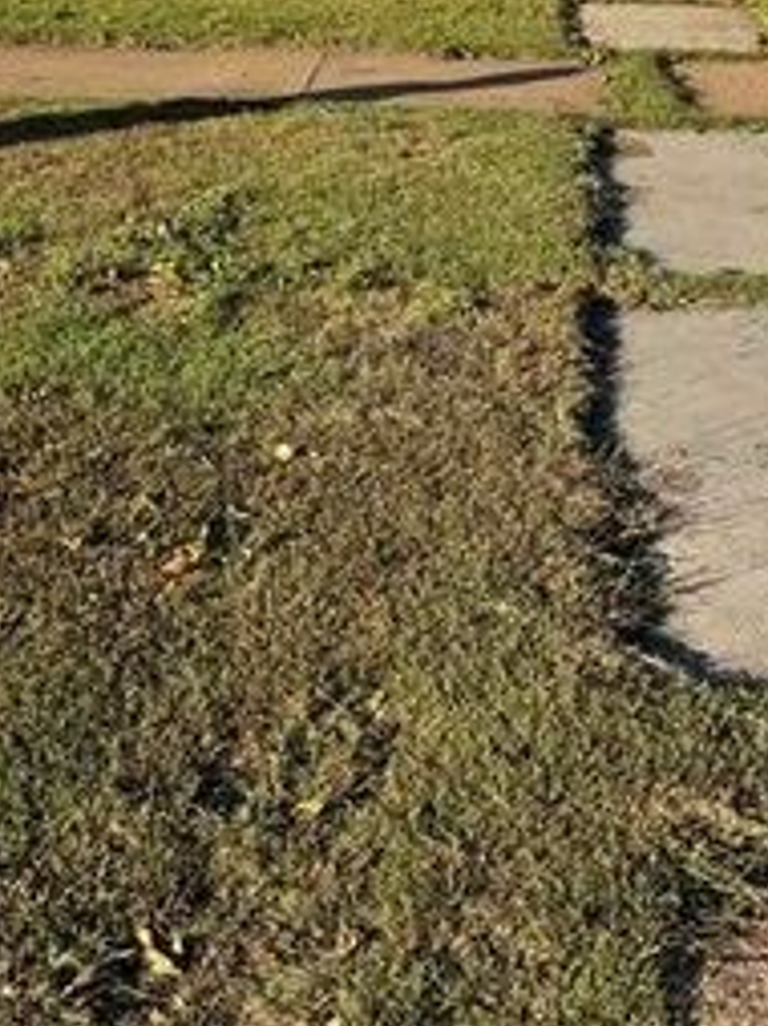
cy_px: -115
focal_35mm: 63
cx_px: 643
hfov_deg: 22.8
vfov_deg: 27.9
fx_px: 1867
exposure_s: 1/4608
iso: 80
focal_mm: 6.76
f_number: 1.78
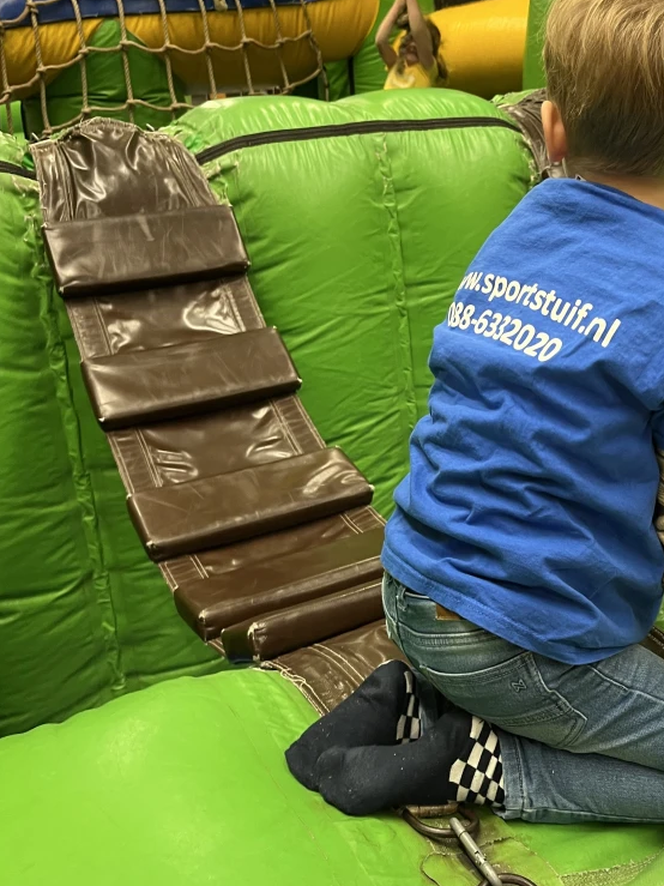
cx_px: 481
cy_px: 410
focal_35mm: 38
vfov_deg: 48.9
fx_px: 972
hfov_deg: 37.0
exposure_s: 1/60
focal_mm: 5.1
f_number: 1.6
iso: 160
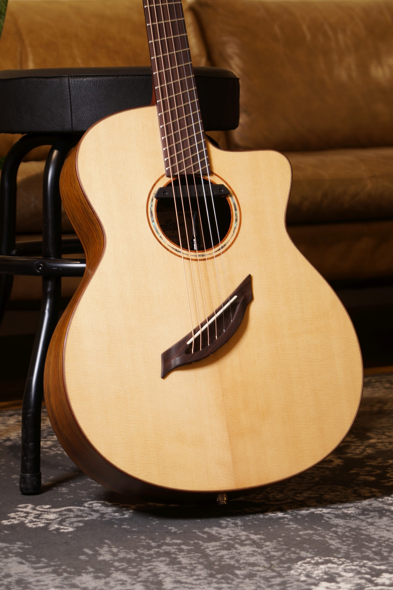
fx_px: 1719
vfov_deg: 19.5
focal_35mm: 105
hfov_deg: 13.0
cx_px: 196
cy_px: 295
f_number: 5
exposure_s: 1/15
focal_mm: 70
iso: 100
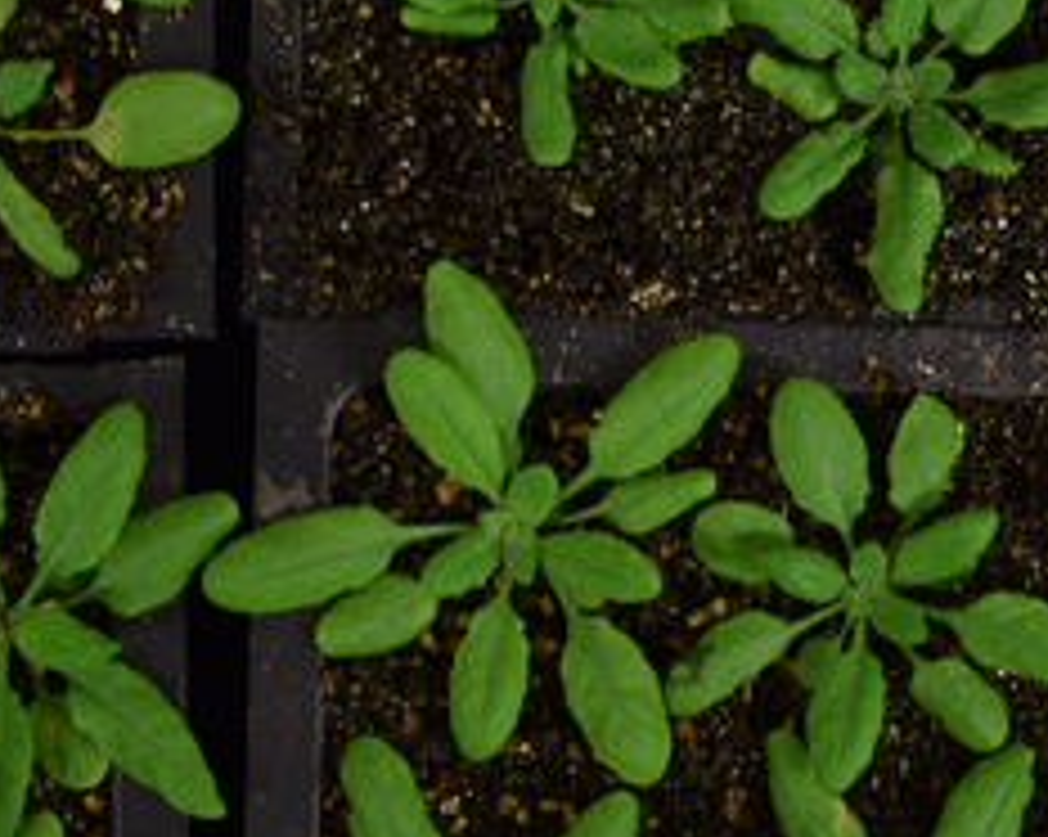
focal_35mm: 144
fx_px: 4463
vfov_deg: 10.7
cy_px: 351
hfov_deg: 13.3
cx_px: 256
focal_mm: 34
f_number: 5.6
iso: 100
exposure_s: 1/3
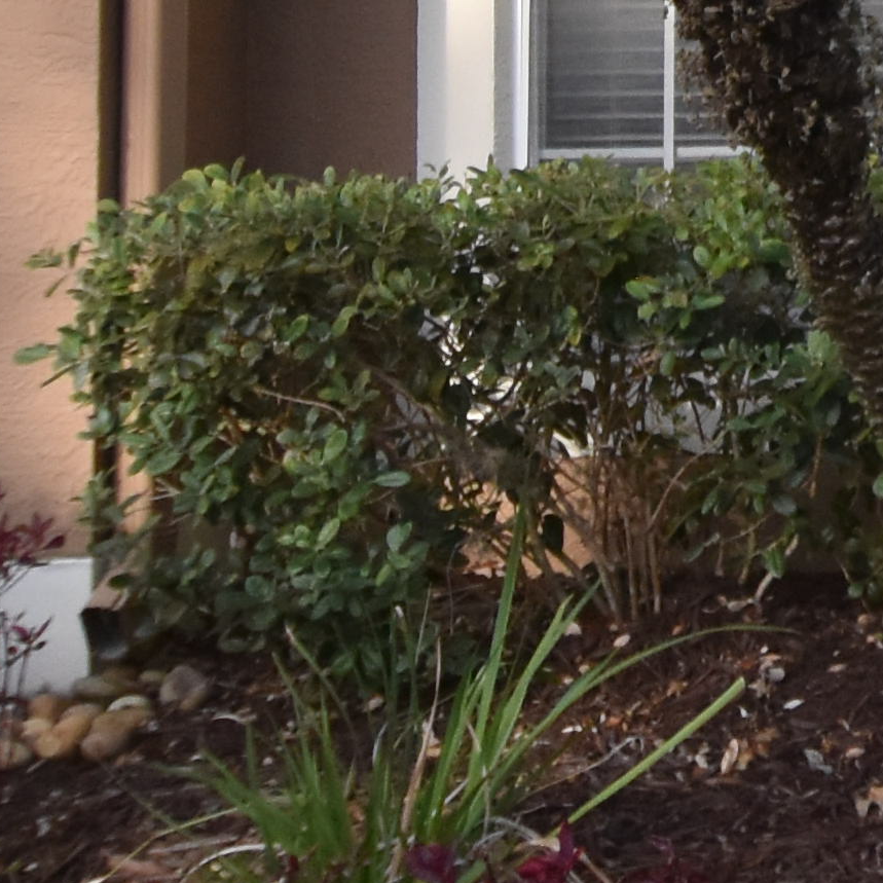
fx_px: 2568
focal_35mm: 89
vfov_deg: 18.4
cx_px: 1540
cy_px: -197
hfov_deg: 16.6
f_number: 3.5
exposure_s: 1/3000
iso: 800
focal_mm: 10
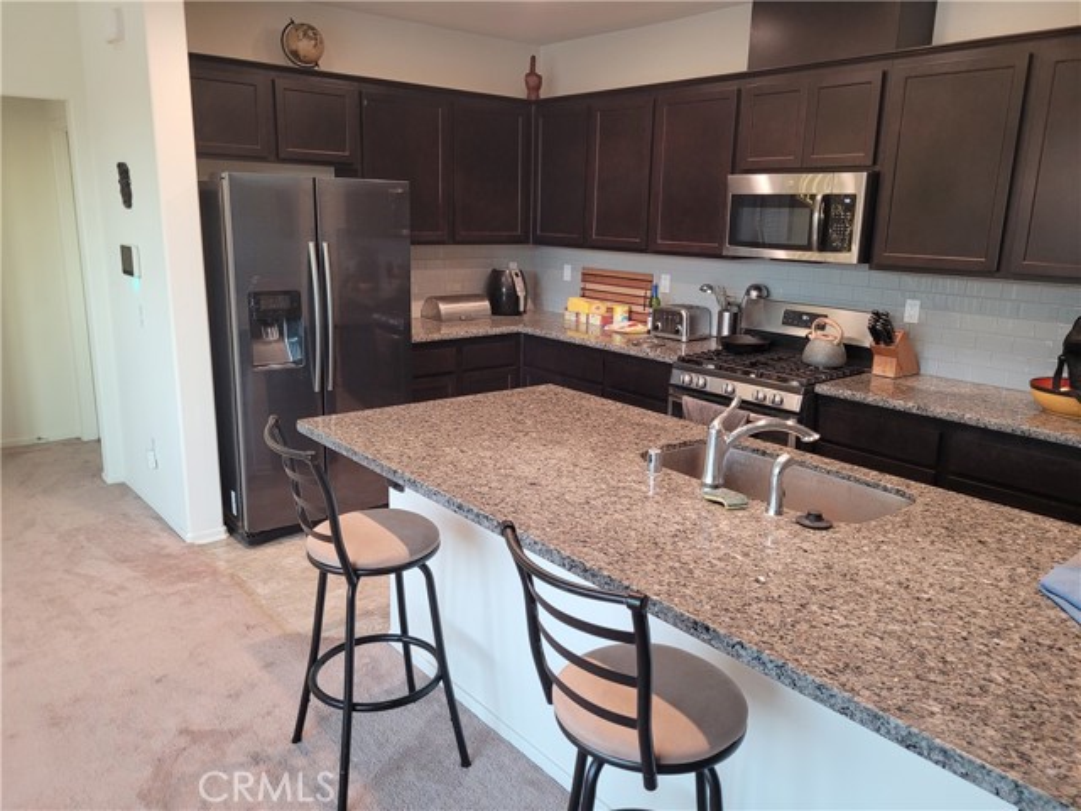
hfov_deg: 67.3
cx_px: 540
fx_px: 812
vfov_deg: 53.1
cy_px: 406
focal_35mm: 26
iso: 200
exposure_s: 1/60
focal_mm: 5.4
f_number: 1.8
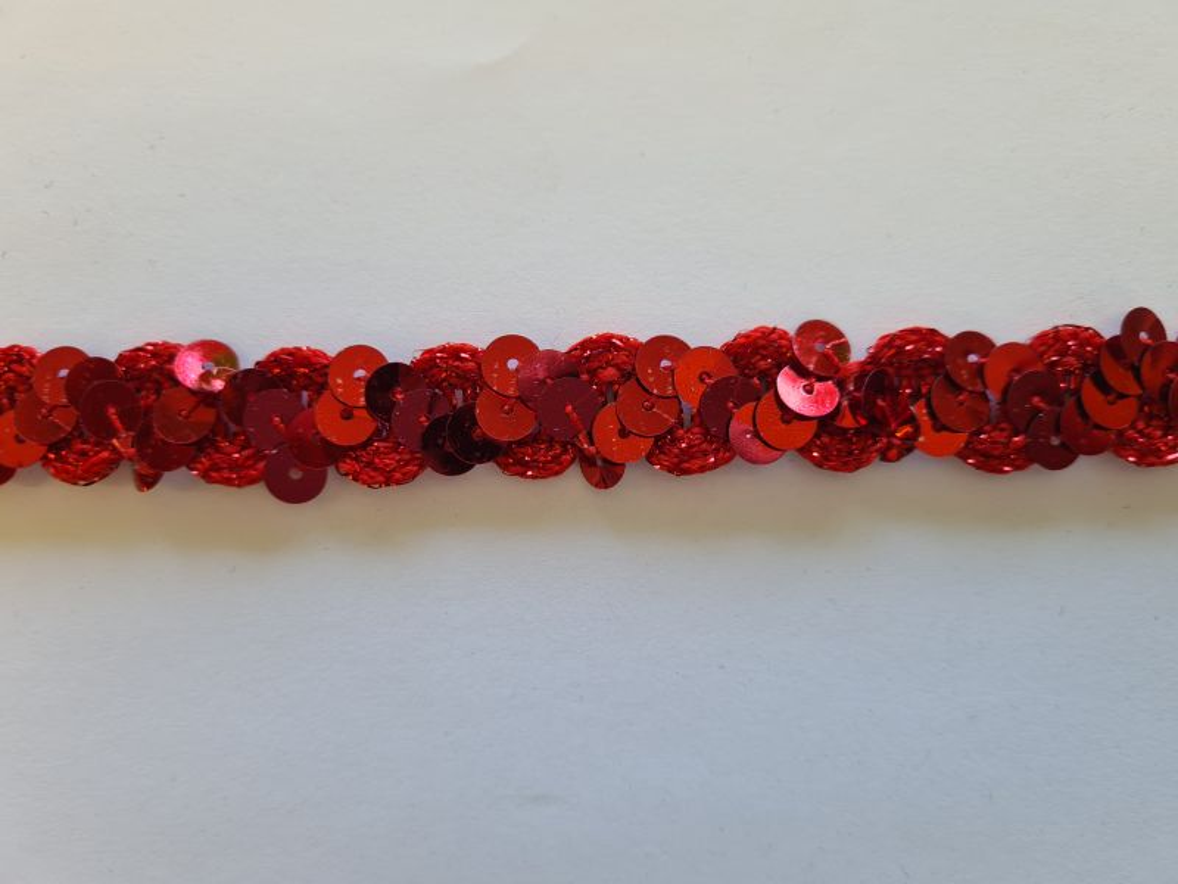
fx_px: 885
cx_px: 589
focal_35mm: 26
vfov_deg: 53.1
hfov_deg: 67.3
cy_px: 442
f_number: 1.8
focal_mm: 5.4
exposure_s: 1/100
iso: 50
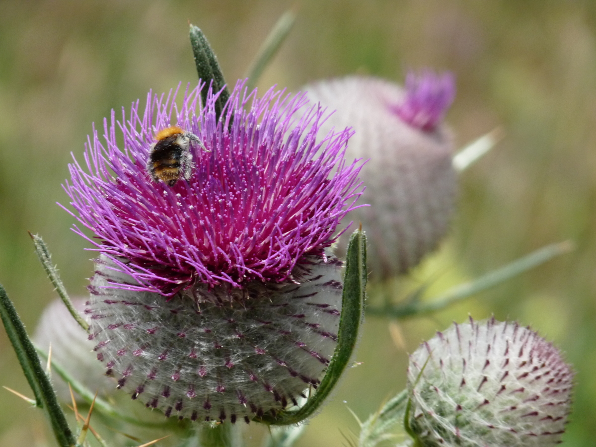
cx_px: 298
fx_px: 8368
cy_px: 224
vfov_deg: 3.1
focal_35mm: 486
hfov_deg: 4.1
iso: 250
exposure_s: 1/1000
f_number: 5.6
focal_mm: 86.4
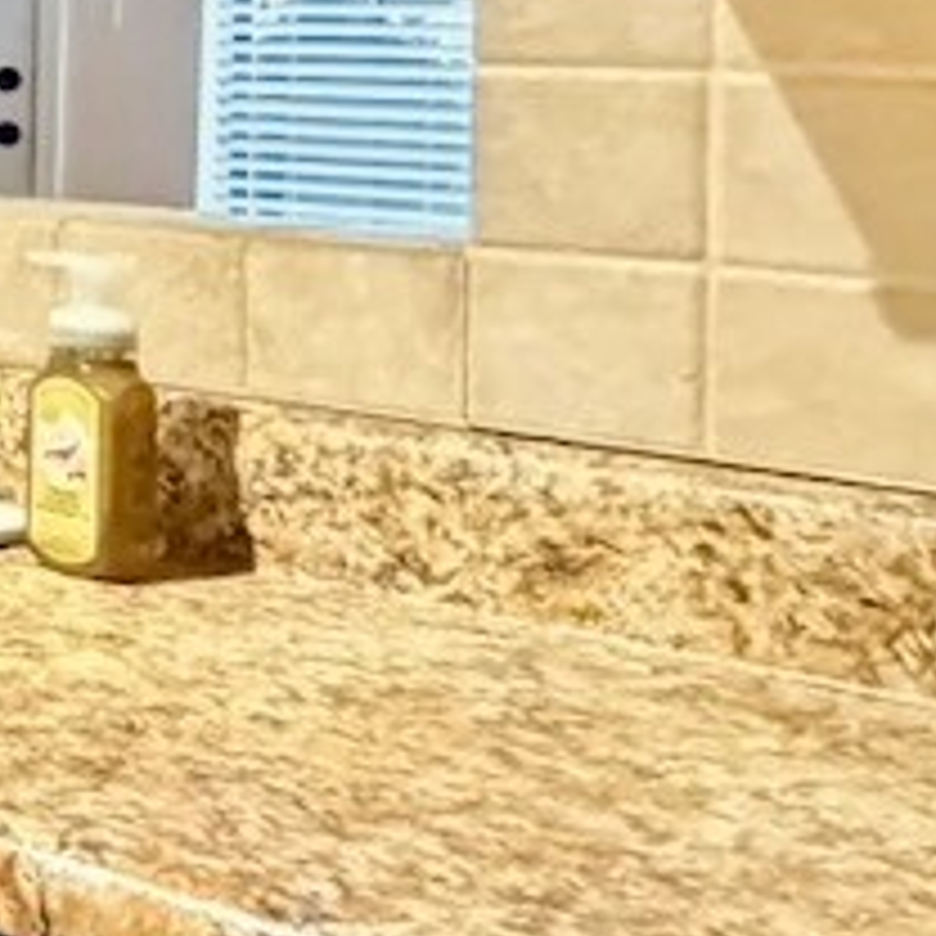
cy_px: 4
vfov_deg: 21.9
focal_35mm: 76
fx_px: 2325
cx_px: -1534
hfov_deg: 13.3
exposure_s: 1/40
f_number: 2.2
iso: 1250
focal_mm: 2.22
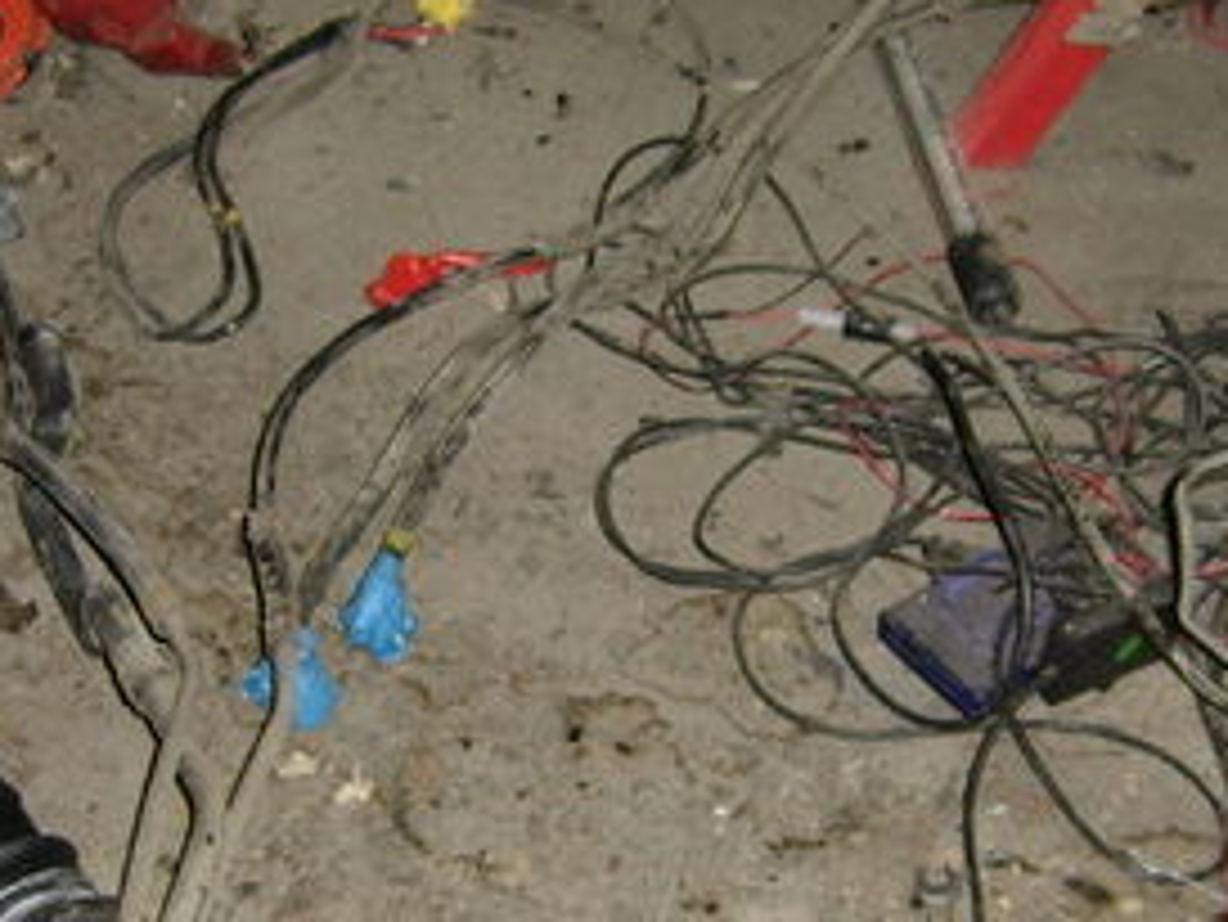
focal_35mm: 82
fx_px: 2910
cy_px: 598
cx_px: 531
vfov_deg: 18.0
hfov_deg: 23.8
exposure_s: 1/30
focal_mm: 5.95
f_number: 2.8
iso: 100
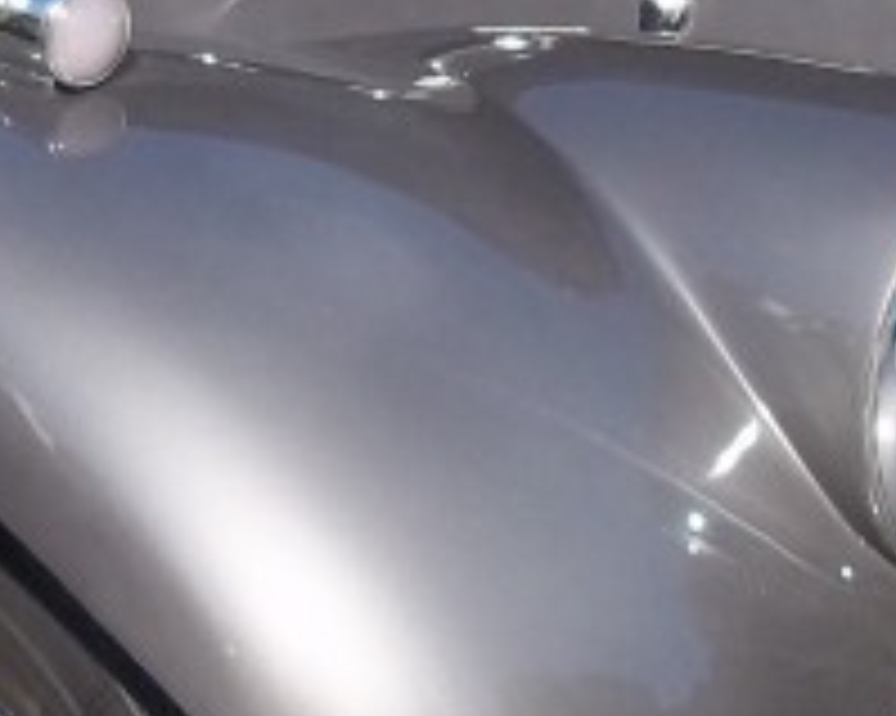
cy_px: 90
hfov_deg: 10.6
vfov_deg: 8.5
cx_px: 158
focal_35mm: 181
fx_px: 4797
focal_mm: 6.5
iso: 80
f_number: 8
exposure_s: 1/125
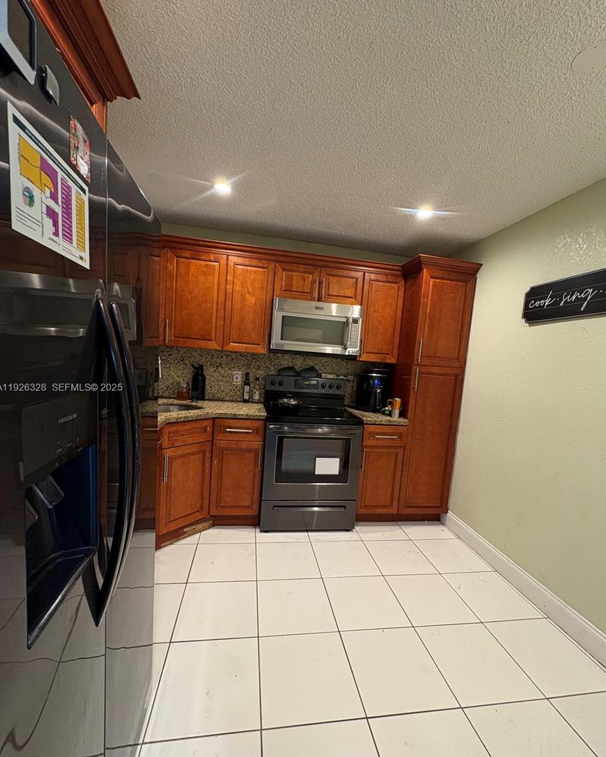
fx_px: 336
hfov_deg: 84.1
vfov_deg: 96.8
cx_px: 306
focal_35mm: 15
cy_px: 389
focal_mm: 2.22
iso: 160
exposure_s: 1/60
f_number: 2.2
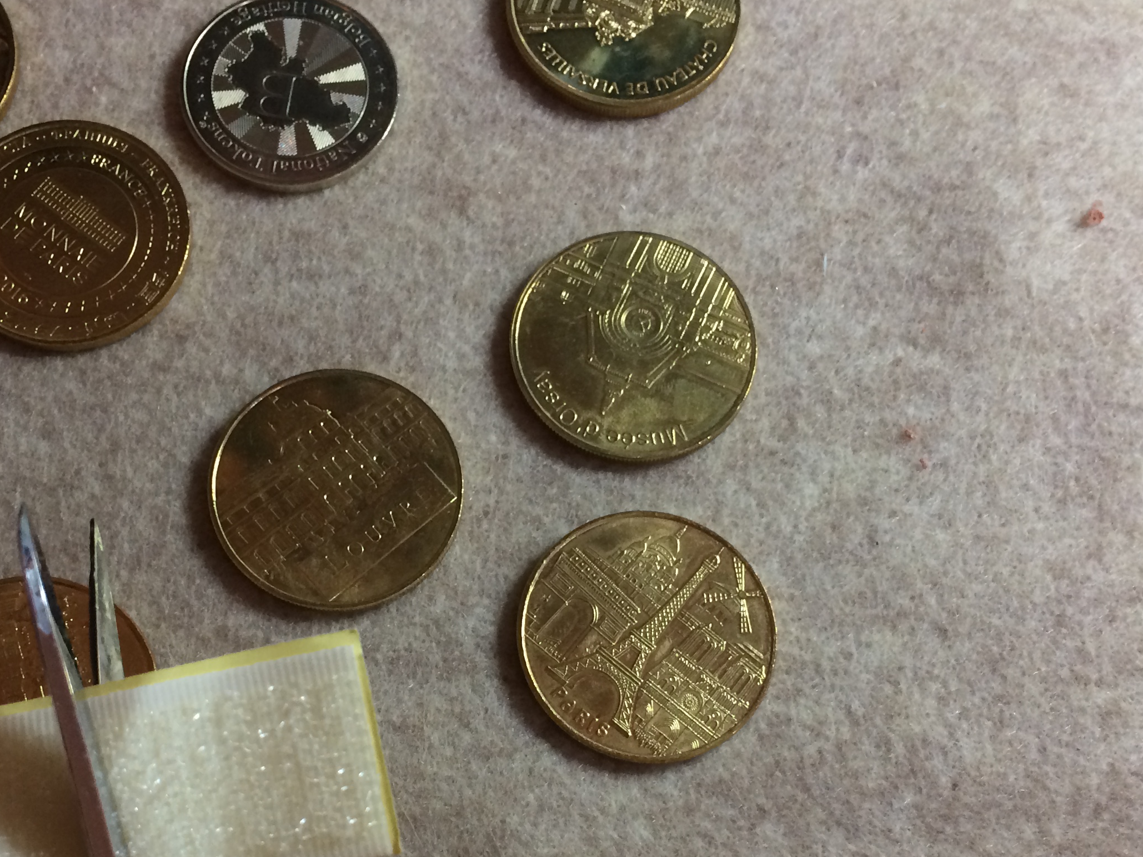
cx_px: 452
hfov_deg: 41.0
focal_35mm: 46
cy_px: 652
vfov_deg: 30.9
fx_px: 1519
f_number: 2.2
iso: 125
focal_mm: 4.15
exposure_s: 1/30
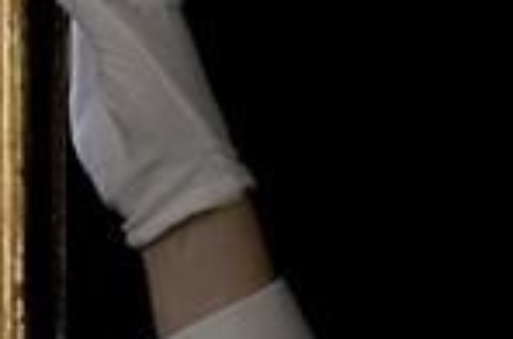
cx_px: -374
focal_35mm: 282
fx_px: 4010
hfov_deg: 7.1
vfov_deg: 4.8
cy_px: 106
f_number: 2.8
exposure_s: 1/160
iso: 1600
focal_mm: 64
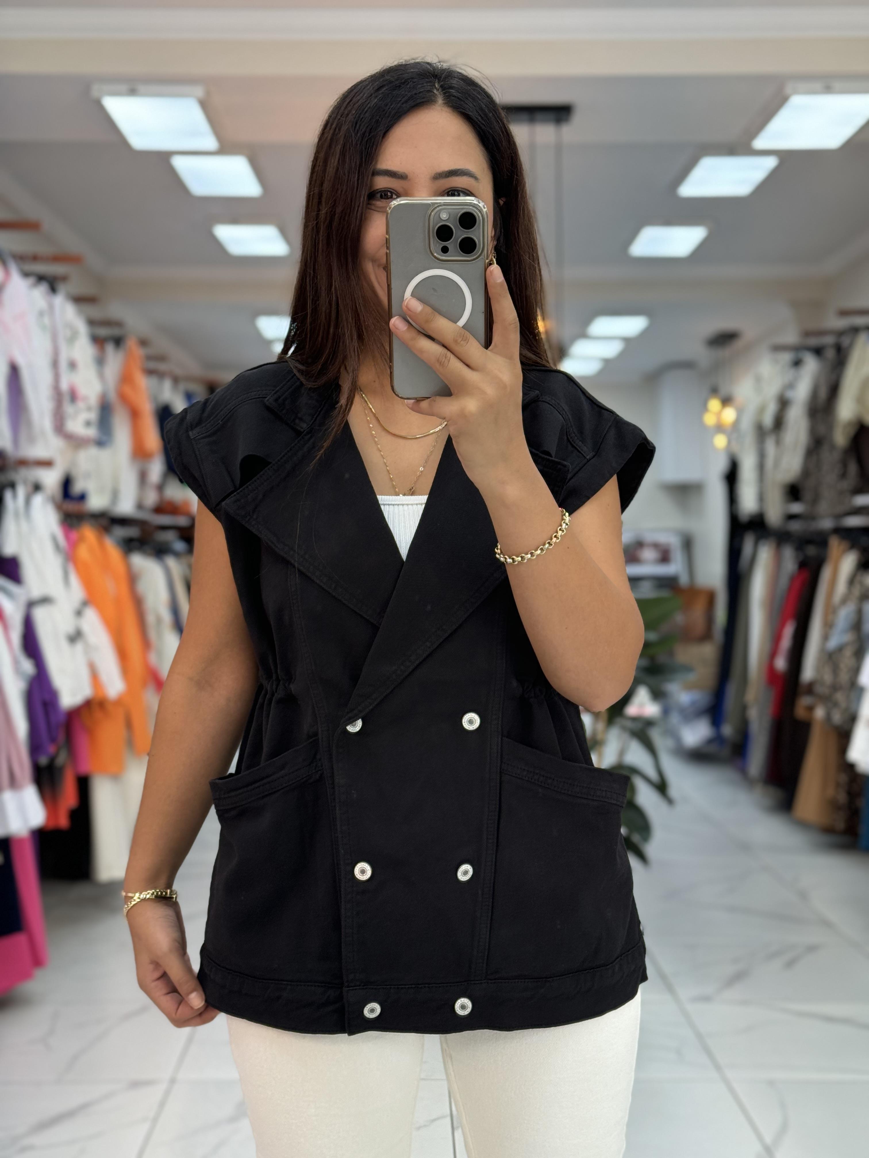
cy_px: 579
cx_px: 434
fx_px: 1607
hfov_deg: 30.3
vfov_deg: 39.7
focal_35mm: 48
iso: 125
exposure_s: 1/100
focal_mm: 6.76
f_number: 1.78
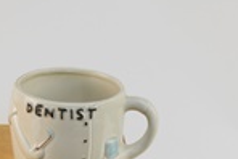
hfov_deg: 9.3
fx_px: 1449
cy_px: 223
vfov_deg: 6.2
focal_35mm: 219
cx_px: 10
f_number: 6.3
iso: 200
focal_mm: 36
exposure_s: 1/160
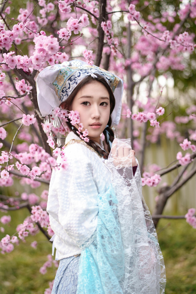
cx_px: 98
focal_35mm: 50
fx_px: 408
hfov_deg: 27.0
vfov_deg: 39.6
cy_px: 147
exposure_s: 1/320
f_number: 1.6
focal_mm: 50
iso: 100
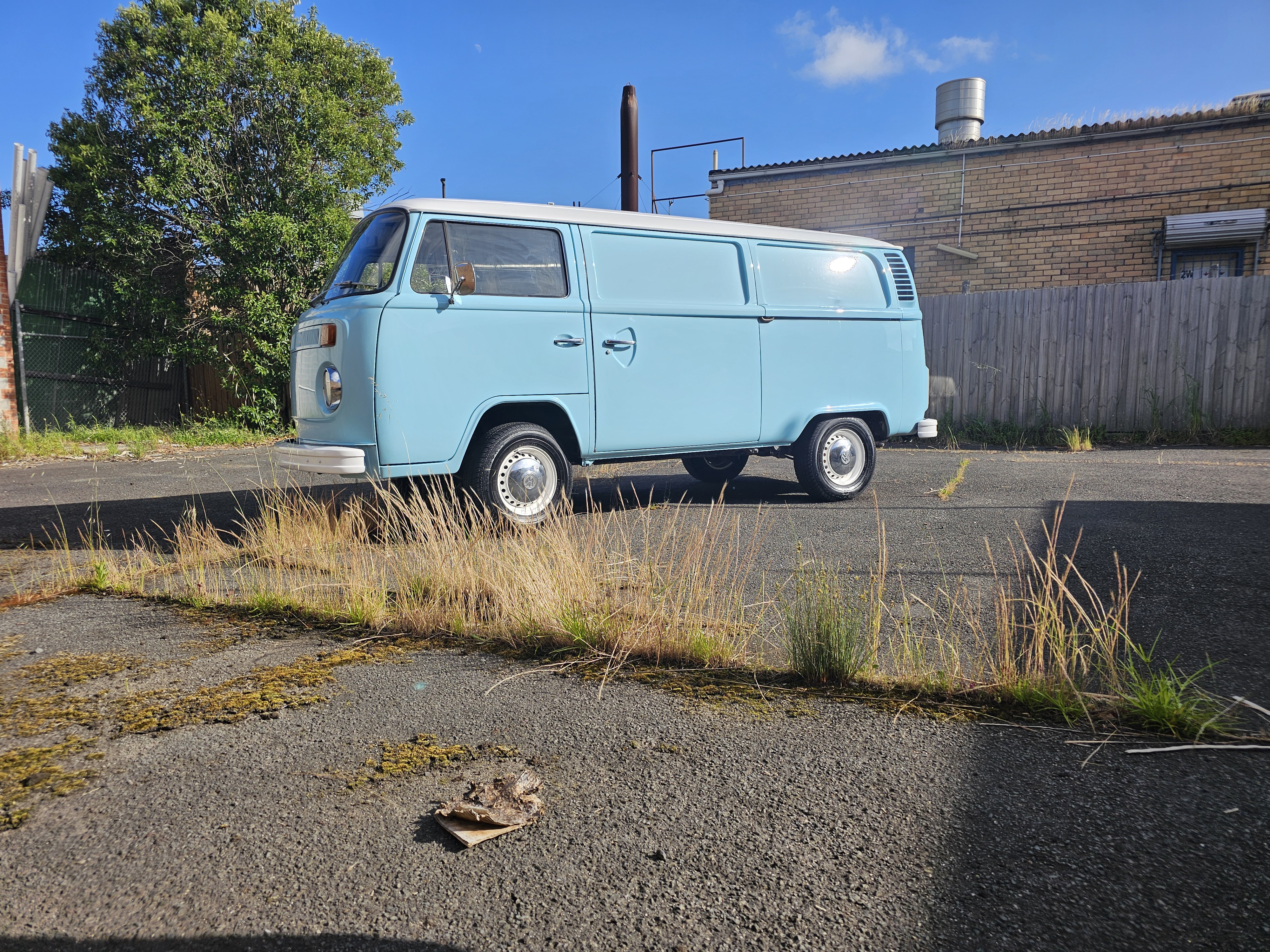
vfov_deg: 58.9
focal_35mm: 23
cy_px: 476
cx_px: 635
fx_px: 844
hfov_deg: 73.9
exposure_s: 1/803
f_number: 1.7
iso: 10
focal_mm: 6.3
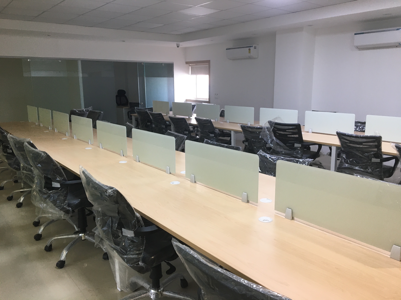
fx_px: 336
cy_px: 150
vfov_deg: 48.2
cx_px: 200
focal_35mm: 29
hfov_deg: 61.7
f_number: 2.2
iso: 50
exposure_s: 1/33
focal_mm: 4.15
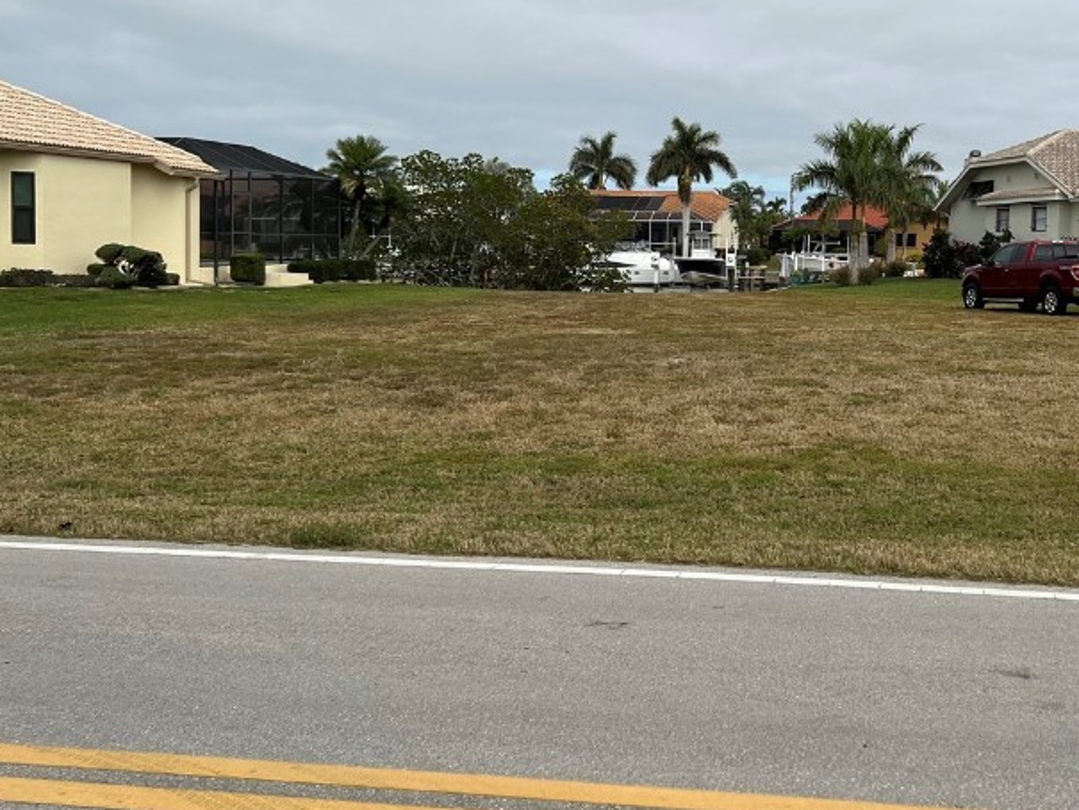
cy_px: 294
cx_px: 762
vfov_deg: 32.7
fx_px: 1372
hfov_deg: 42.1
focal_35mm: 44
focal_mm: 5.7
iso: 50
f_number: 1.5
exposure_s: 1/6579
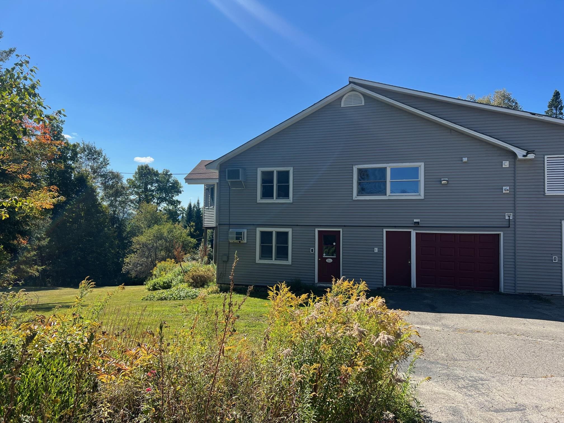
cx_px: 282
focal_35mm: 26
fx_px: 424
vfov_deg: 53.1
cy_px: 212
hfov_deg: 67.3
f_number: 1.5
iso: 50
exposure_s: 1/2299
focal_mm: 5.7
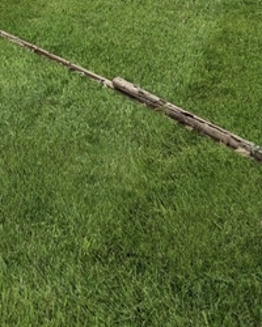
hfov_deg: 20.9
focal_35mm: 72
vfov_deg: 22.0
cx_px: 39
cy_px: -162
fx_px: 698
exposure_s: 1/1524
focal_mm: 6.76
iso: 80
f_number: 1.78
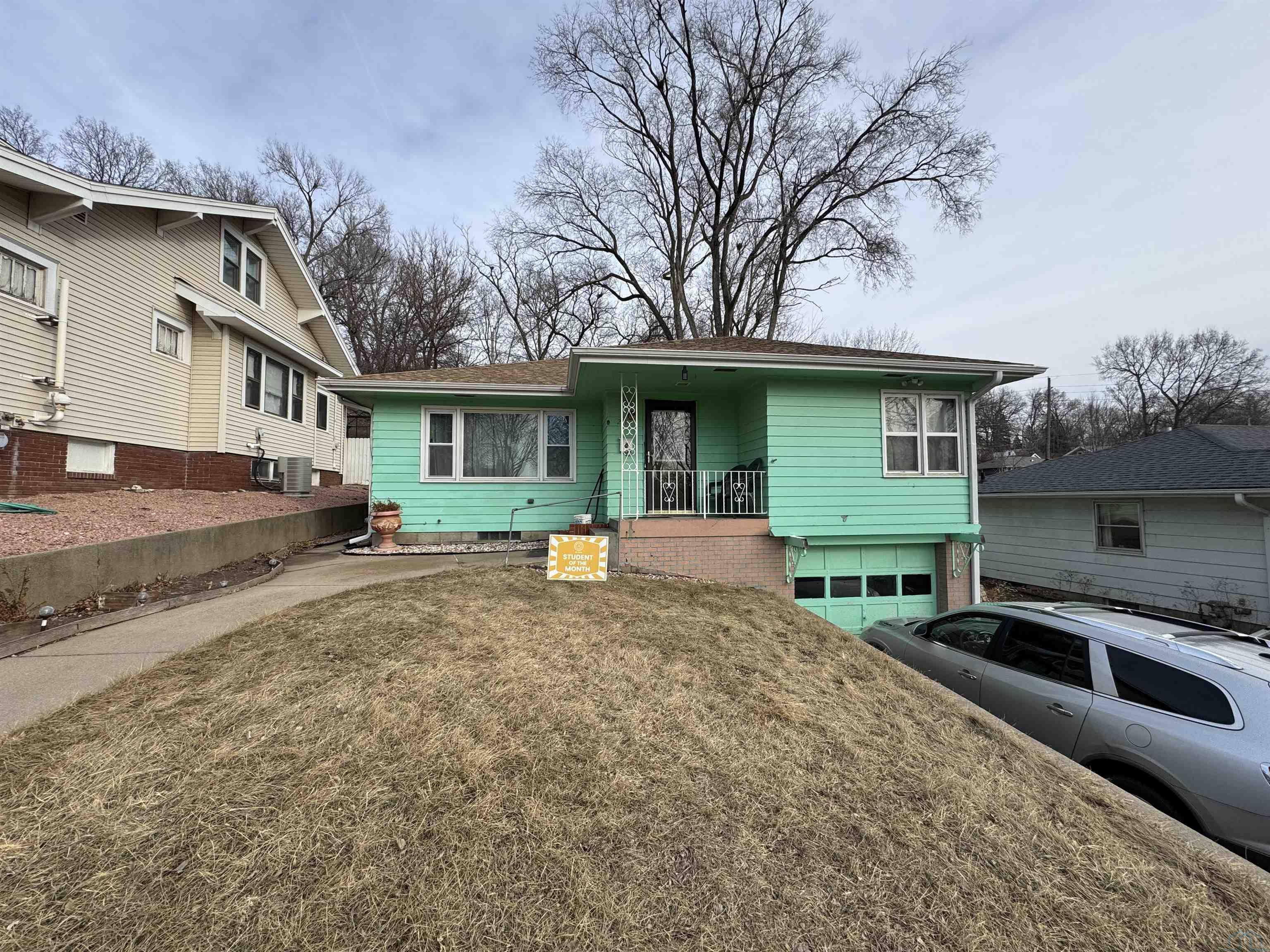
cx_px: 635
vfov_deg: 85.7
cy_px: 476
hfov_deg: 102.1
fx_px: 514
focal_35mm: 14
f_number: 2.2
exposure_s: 1/879
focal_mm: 2.22
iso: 40
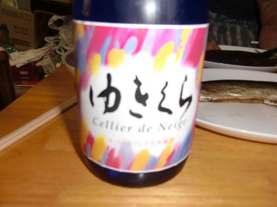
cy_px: 104
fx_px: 232
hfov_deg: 61.7
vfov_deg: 48.2
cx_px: 138
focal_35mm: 29
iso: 400
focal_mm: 5.2
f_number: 3.5
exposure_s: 1/20
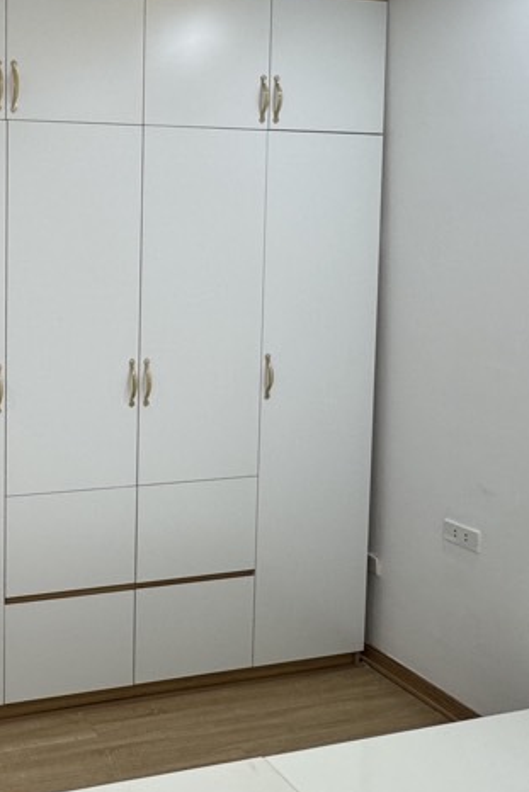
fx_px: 705
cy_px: 301
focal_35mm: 32
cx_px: -71
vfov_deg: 58.0
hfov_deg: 34.6
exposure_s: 1/100
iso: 125
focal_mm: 2.22
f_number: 2.2
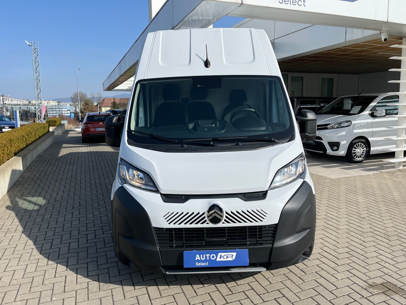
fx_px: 305
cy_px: 152
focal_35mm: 26
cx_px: 203
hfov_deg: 67.3
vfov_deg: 53.1
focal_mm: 5.1
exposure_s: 1/5076
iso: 50
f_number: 1.6
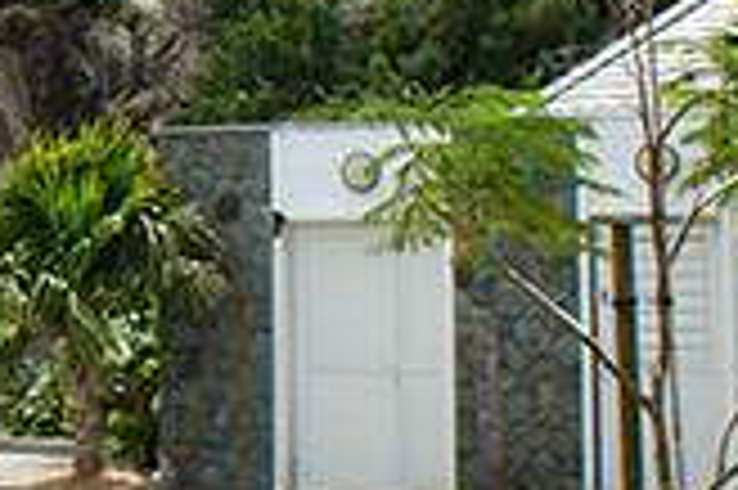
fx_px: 2355
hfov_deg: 16.0
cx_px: -436
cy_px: -27
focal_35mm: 115
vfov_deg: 11.7
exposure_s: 1/250
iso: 100
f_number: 10
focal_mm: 18
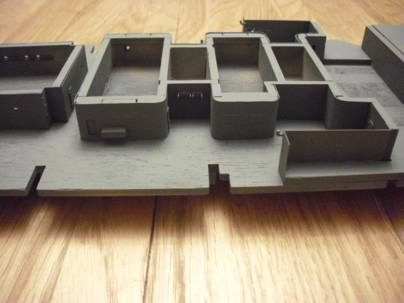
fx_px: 443
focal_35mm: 38
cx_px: 202
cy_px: 152
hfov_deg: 49.0
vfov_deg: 37.7
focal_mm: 6.2
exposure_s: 1/15
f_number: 2.8
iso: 800
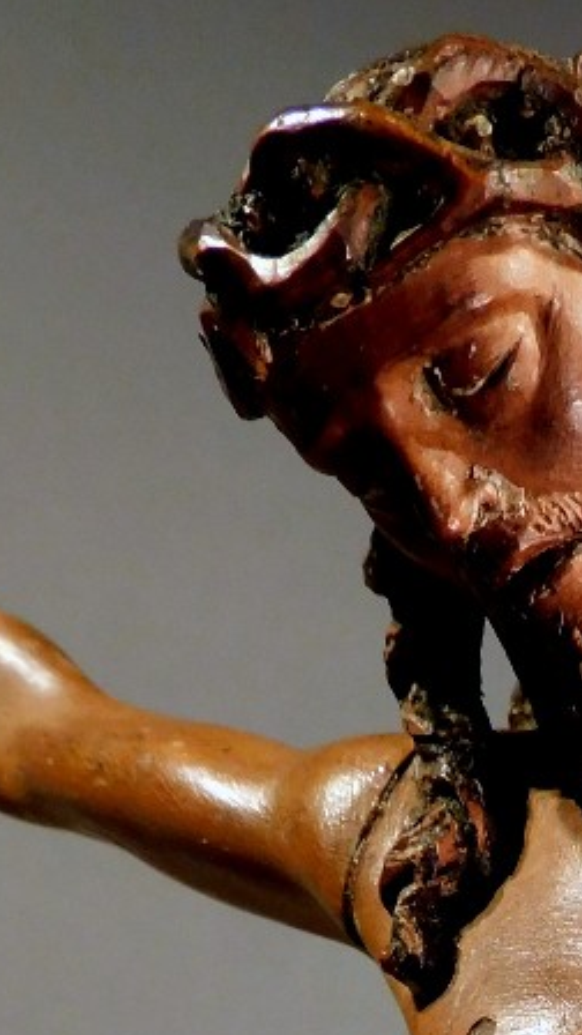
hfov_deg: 16.7
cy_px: 1345
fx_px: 1920
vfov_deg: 25.8
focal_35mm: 70
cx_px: 640
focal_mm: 4.3
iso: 280
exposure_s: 1/30
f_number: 3.3
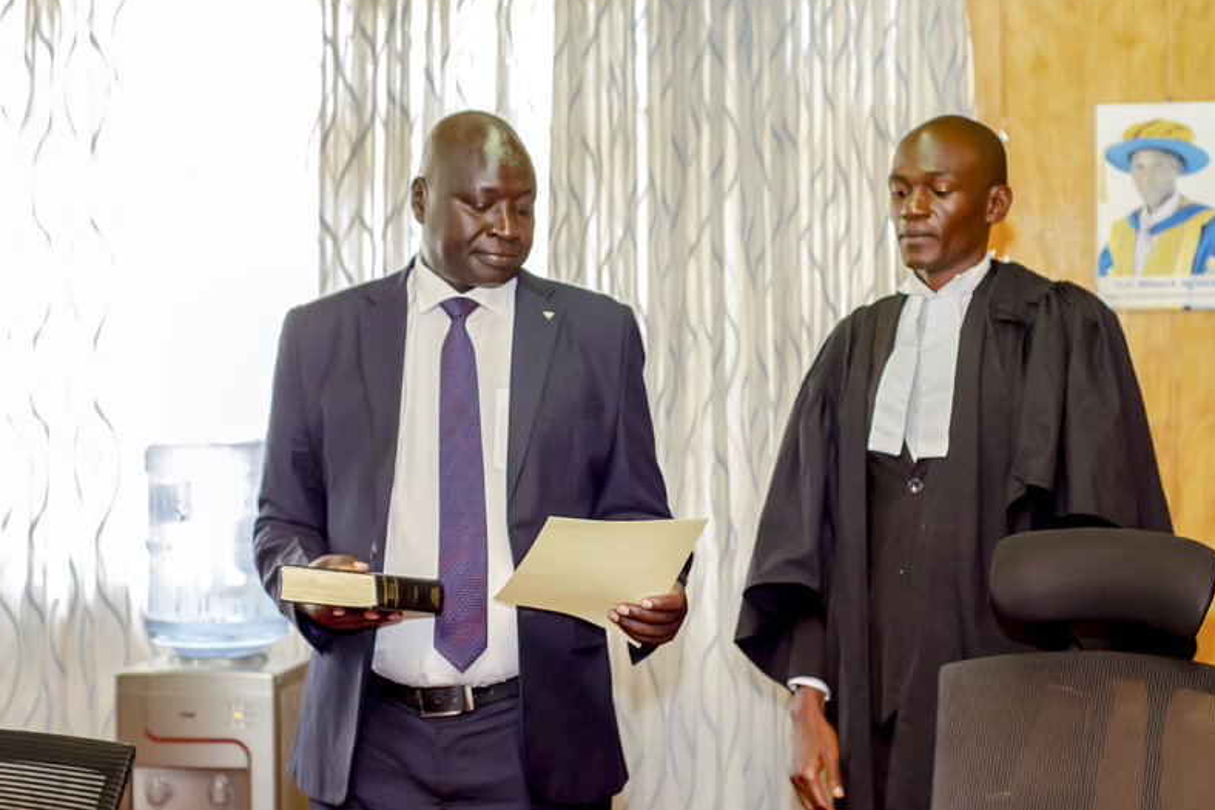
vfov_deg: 17.9
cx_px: 604
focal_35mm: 76
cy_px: 403
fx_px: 2564
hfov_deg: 26.7
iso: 2000
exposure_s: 1/125
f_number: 2.8
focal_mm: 50
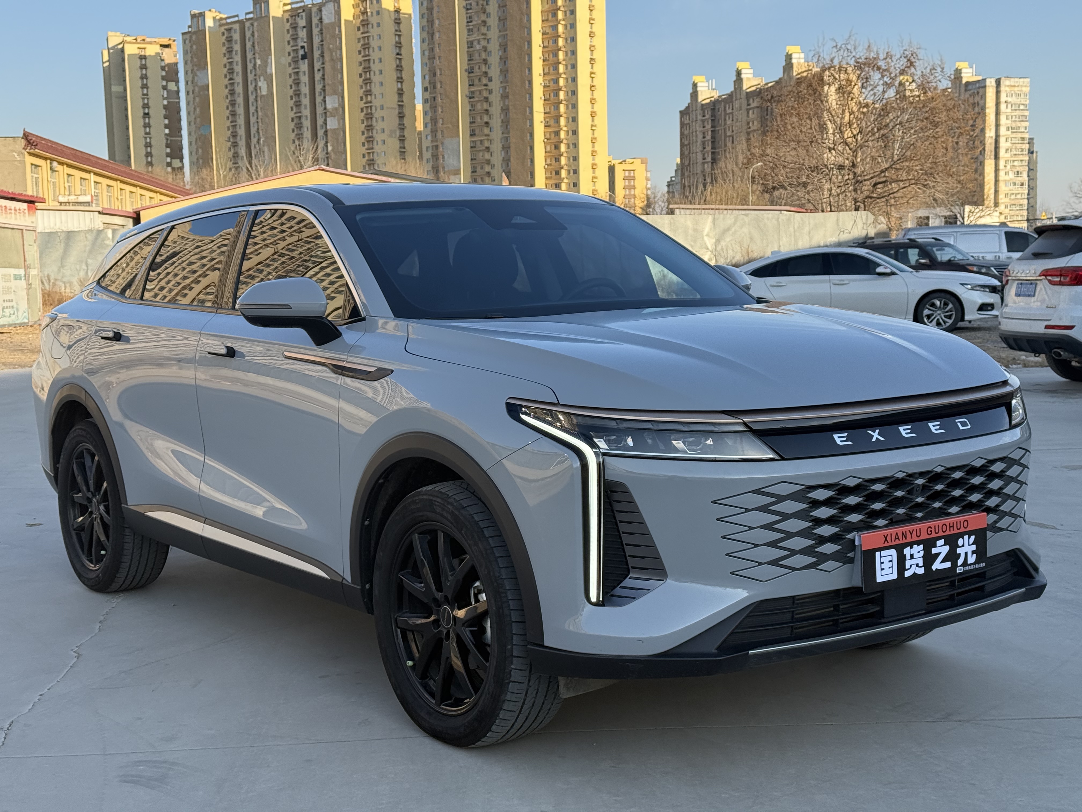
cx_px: 541
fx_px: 1500
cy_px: 406
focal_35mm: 48
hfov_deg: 39.7
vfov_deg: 30.3
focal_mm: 6.76
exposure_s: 1/1980
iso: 100
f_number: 1.78
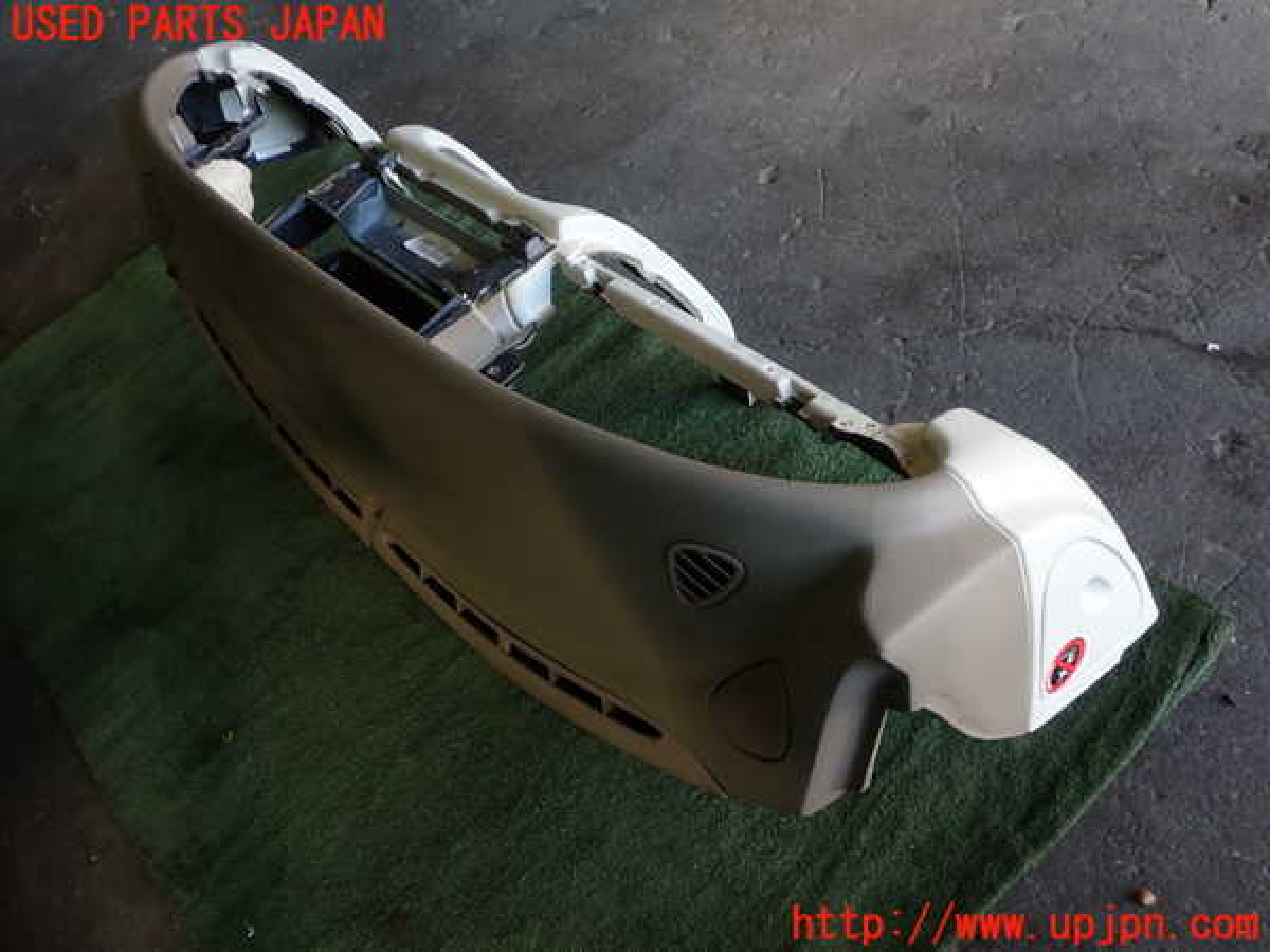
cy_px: 476
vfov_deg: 46.8
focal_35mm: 30
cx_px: 635
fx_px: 1101
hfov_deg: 60.0
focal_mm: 5.4
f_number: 2.3
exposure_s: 1/60
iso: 125
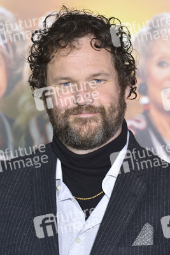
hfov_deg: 7.4
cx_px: 85
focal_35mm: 185
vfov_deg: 11.1
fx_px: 1309
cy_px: 128
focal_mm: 185
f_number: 6.3
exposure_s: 1/320
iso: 2000
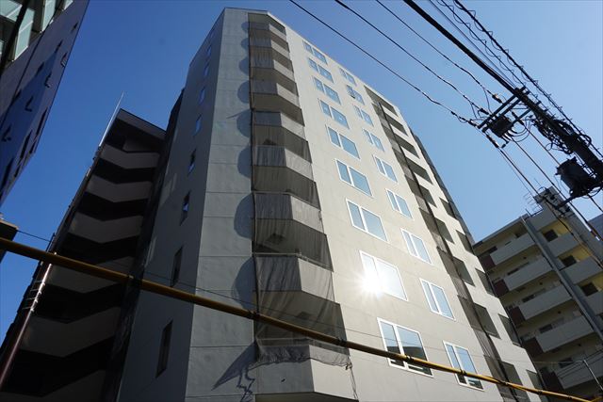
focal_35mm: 24
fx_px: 402
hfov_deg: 73.7
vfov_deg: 53.2
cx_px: 302
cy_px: 201
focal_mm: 16
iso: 100
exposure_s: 1/200
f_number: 11
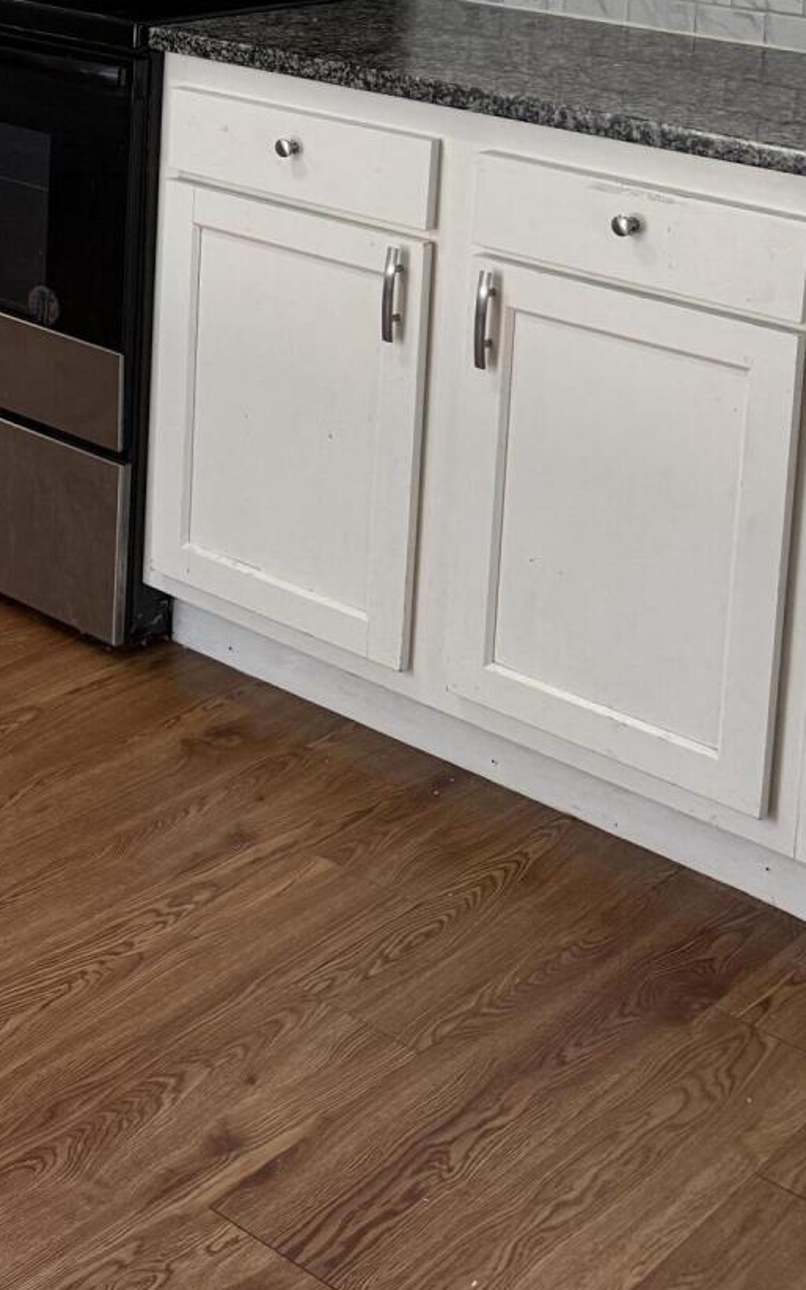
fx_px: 2179
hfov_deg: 19.1
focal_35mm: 62
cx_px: -291
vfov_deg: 29.8
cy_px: -110
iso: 200
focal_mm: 6.76
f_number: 1.78
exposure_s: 1/101
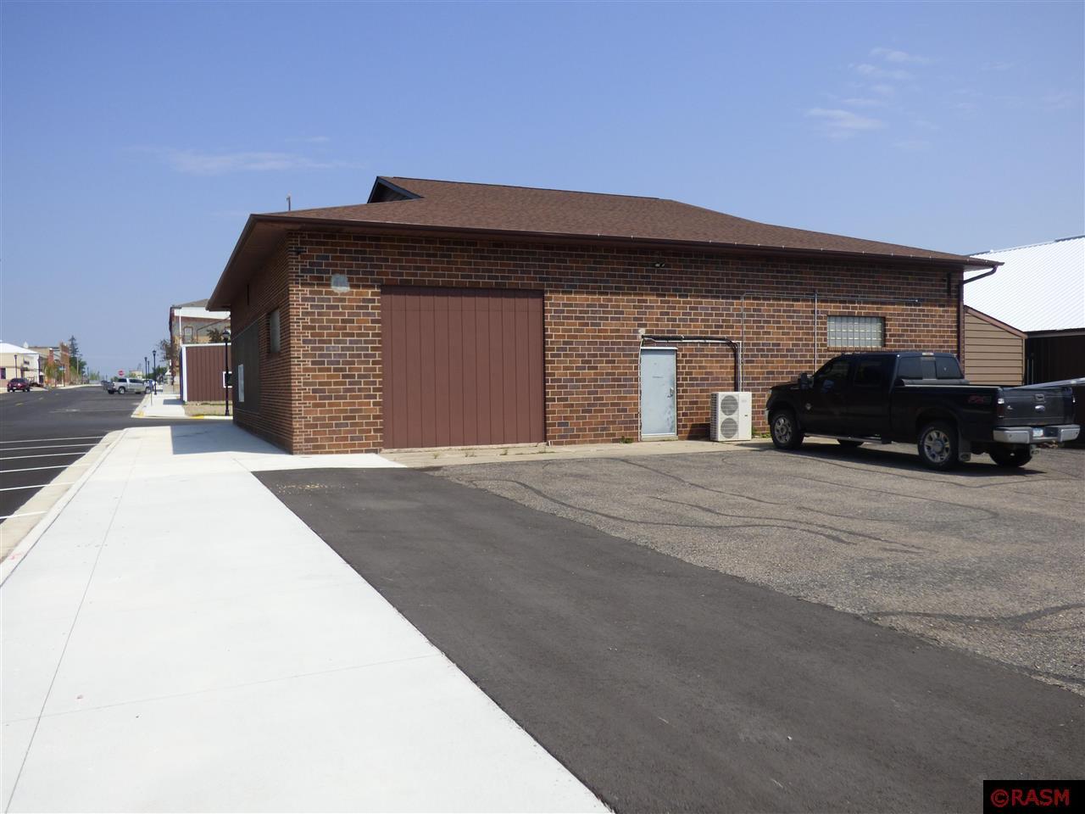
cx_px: 542
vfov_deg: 49.7
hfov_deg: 63.4
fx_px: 878
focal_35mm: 28
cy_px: 407
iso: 100
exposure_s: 1/2000
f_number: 3.2
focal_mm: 4.83
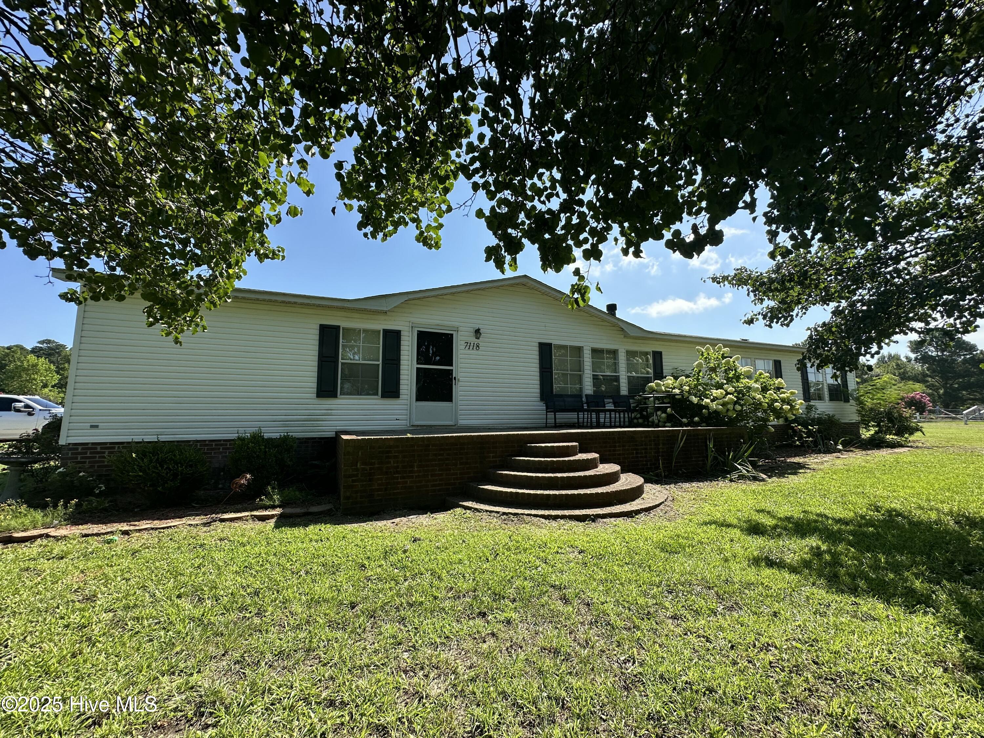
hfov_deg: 102.1
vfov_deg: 85.7
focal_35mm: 14
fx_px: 398
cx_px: 492
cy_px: 369
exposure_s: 1/1147
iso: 40
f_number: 2.2
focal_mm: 2.22
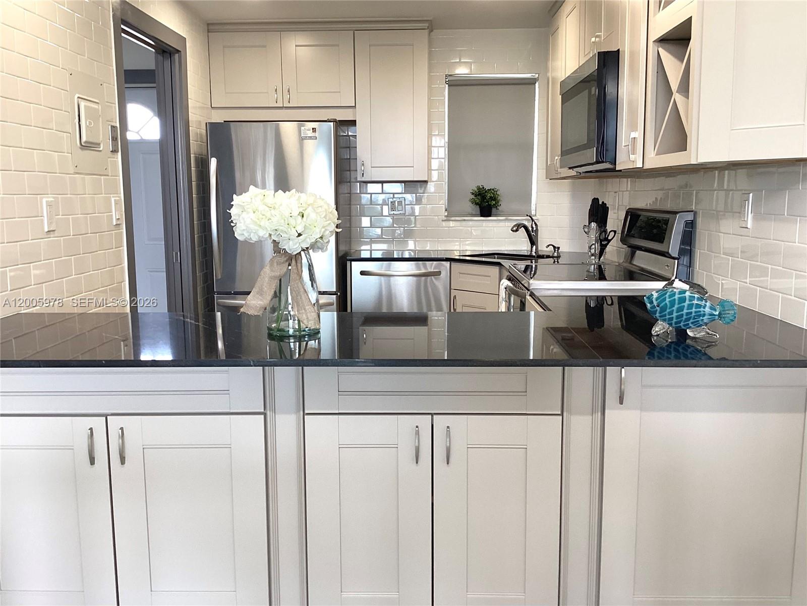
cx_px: 404
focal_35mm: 31
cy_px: 303
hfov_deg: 58.4
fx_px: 723
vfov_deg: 45.4
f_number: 2.4
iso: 80
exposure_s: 1/60
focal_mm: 3.3
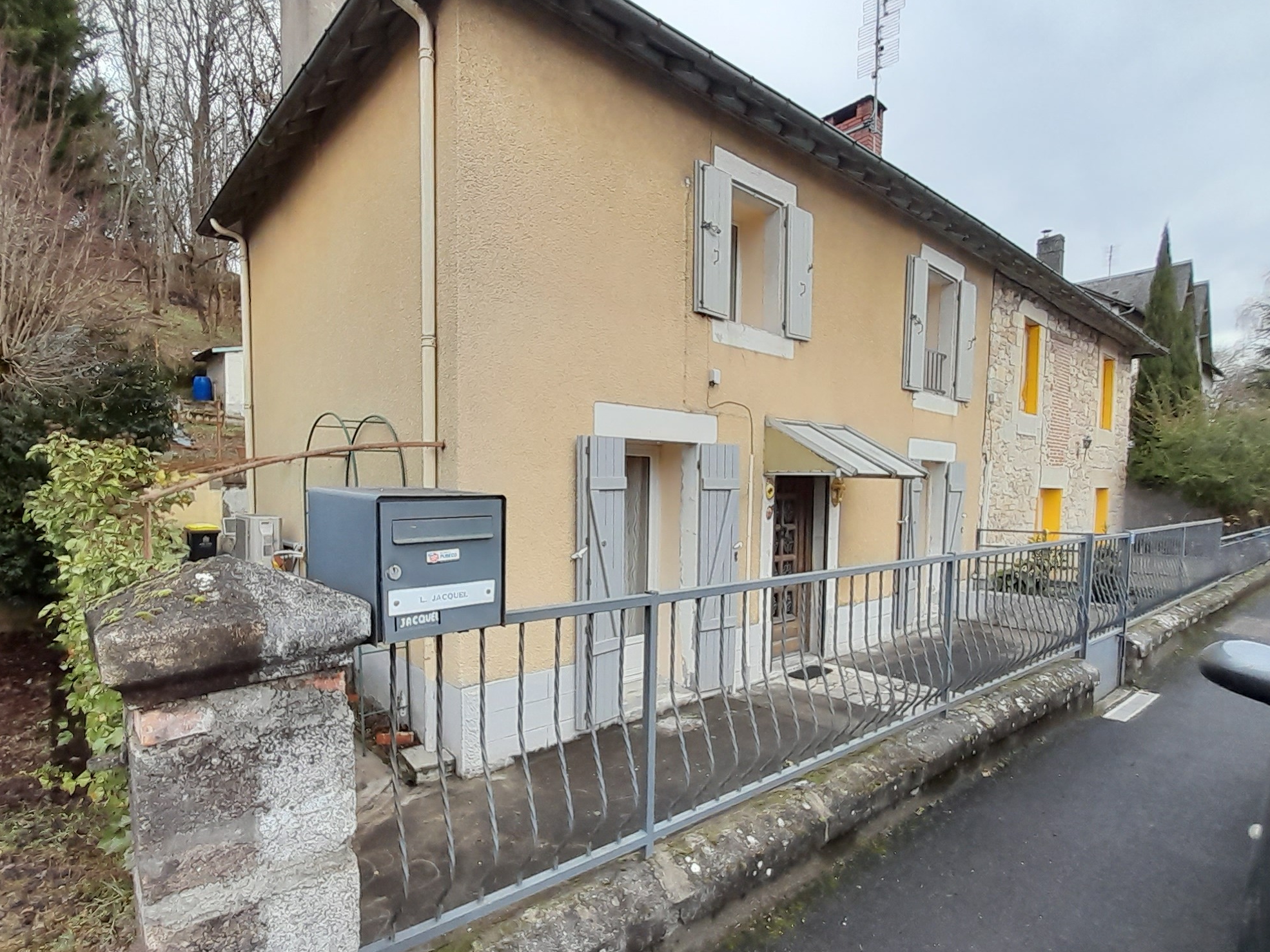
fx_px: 624
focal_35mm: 17
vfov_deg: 74.6
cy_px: 507
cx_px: 569
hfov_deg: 90.7
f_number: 2.2
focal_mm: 1.13
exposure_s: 1/233
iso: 40
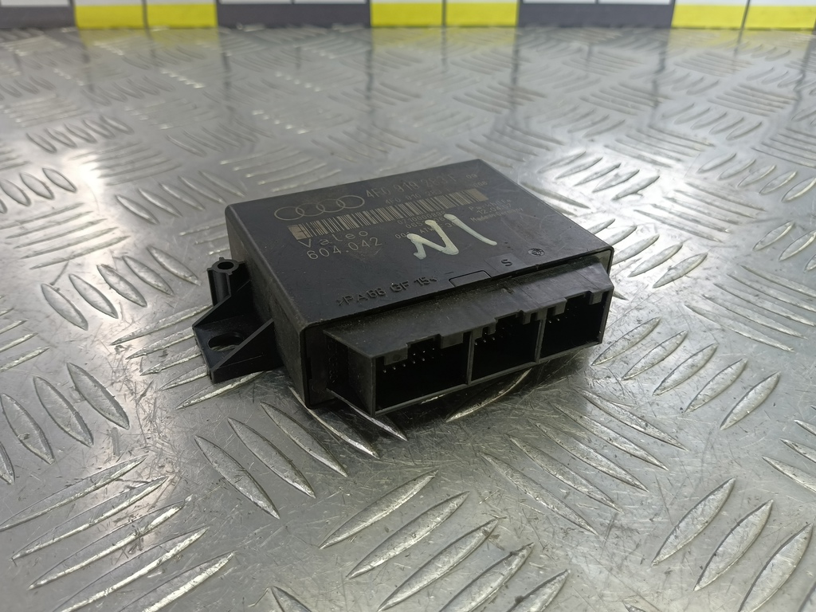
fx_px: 542
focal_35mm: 23
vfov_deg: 58.9
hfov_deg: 73.9
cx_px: 408
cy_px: 306
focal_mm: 4.11
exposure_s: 1/50
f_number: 1.6
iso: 88
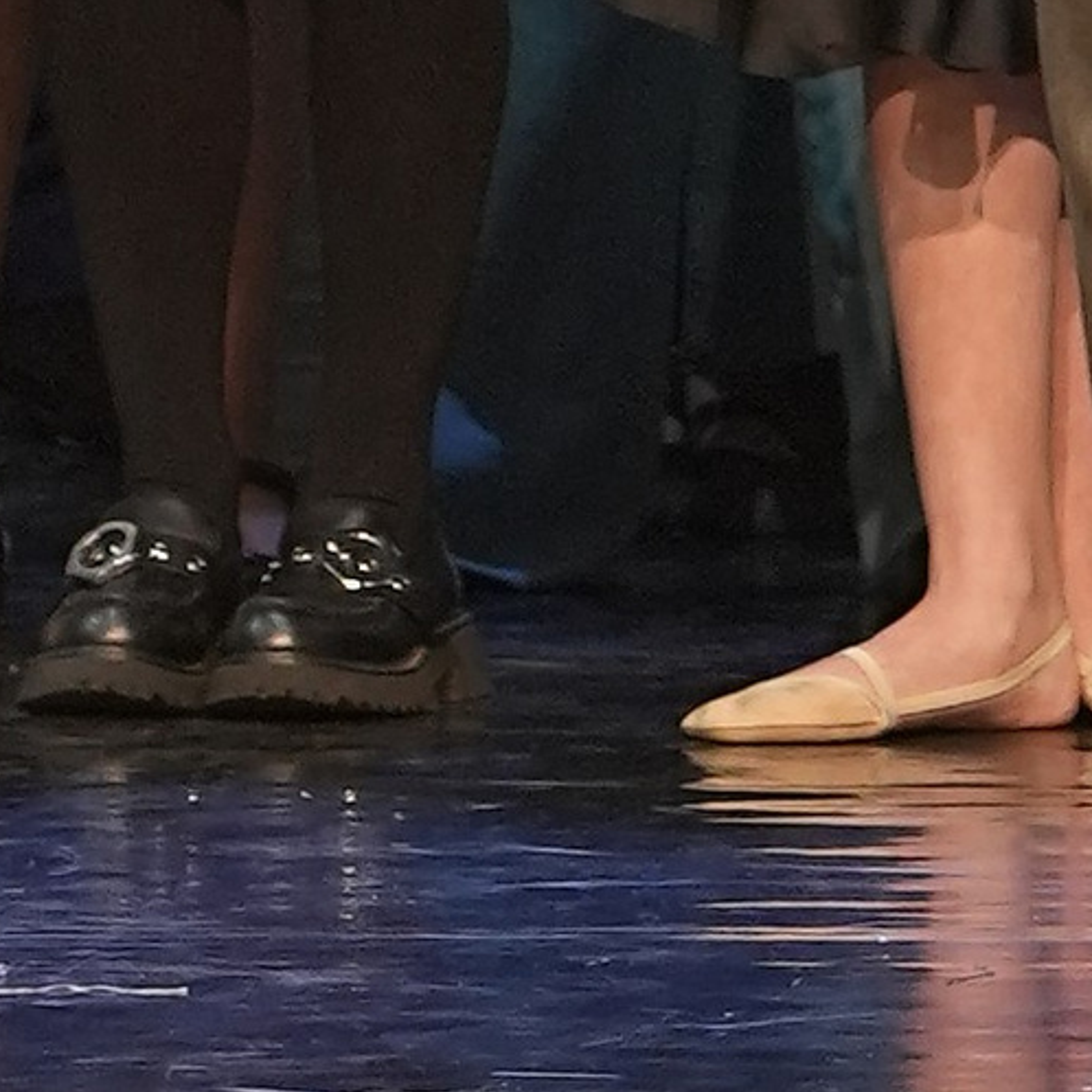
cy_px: -1818
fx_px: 40187
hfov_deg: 1.6
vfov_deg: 1.6
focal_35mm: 1126
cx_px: -309
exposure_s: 1/200
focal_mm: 115
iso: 1250
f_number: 4
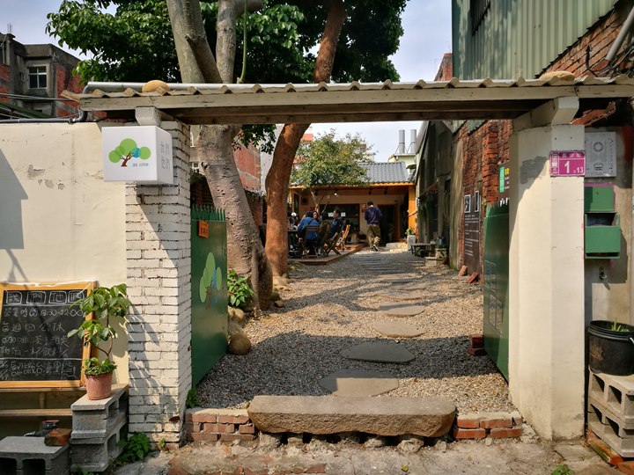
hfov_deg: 65.3
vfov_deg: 51.4
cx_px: 317
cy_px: 238
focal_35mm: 27
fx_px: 495
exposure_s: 1/657
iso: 50
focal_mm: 4.5
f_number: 2.2
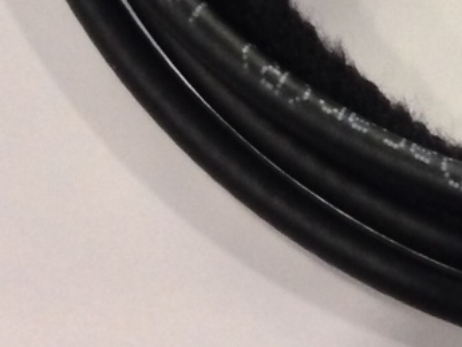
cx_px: 608
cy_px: -284
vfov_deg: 9.1
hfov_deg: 12.3
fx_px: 2083
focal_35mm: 156
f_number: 2.4
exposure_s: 1/20
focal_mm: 4.12
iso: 250
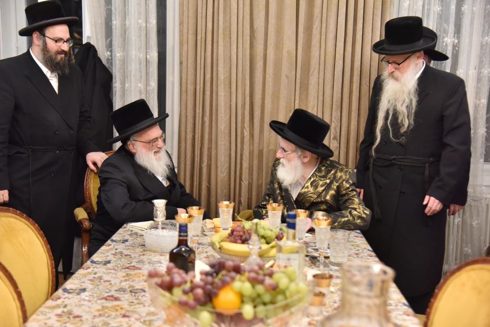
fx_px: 681
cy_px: 164
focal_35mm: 50
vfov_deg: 27.0
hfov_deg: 39.6
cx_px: 245
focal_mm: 50
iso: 2000
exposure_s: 1/200
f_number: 4
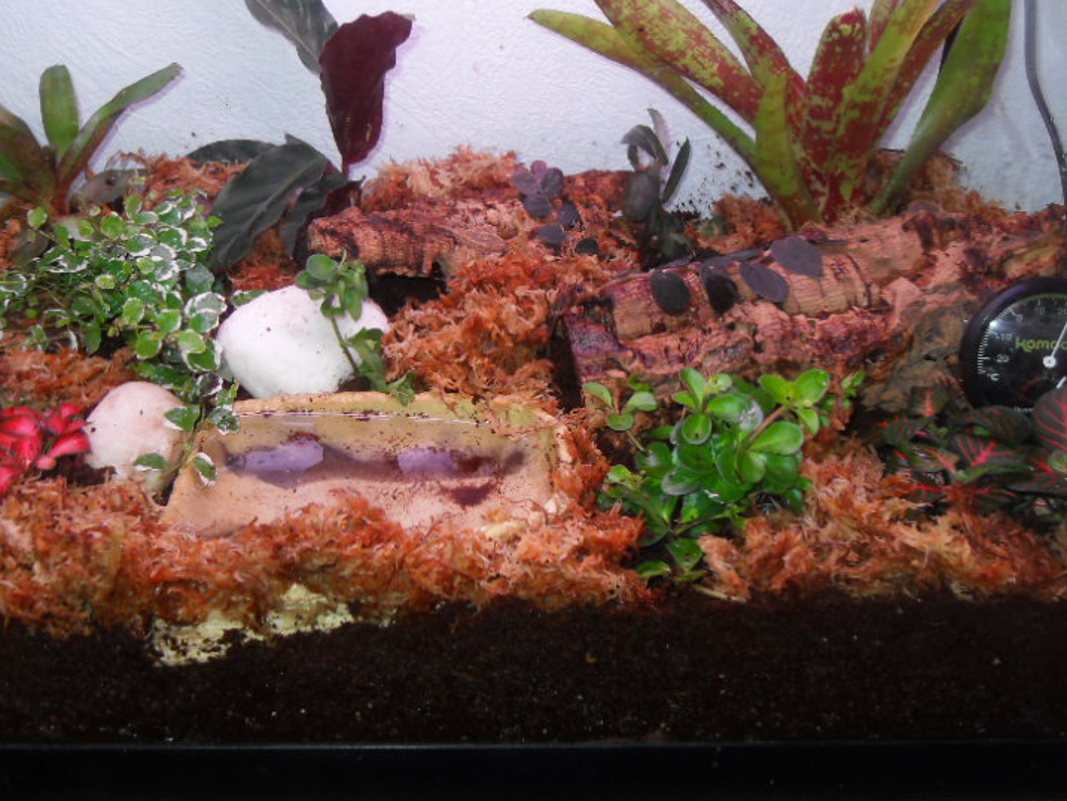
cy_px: 234
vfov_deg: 35.4
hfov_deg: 46.4
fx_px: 1233
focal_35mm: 40
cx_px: 409
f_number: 2.8
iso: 200
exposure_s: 1/45
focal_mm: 6
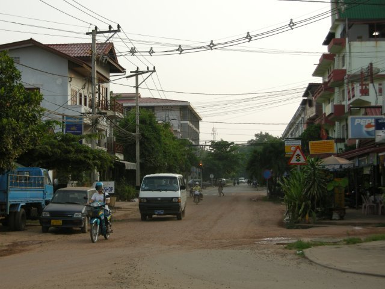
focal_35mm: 75
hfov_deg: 26.0
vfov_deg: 19.6
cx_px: 192
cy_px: 144
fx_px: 834
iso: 64
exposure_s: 1/150
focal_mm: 15.7
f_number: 4.3
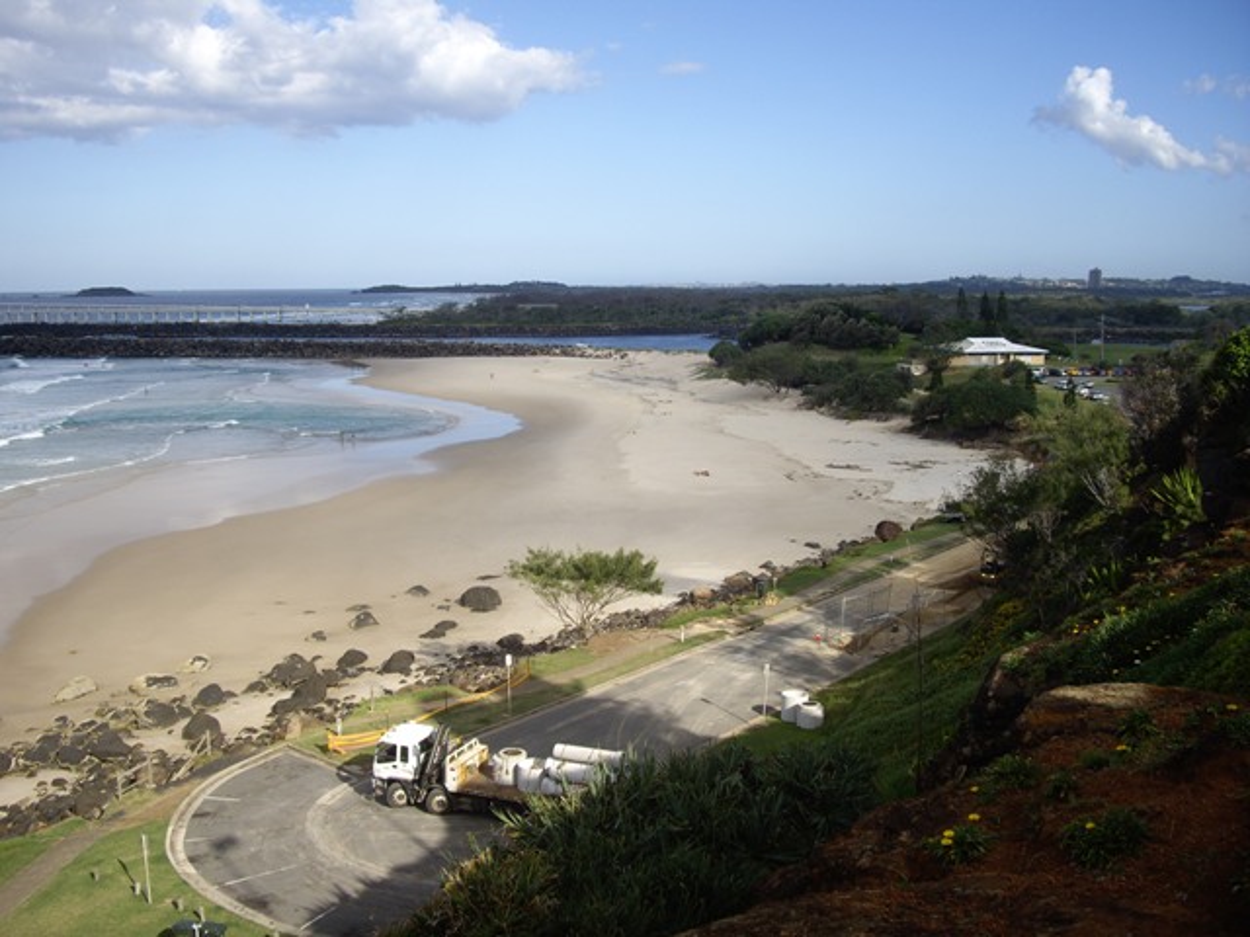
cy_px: 468
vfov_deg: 37.7
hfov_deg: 49.0
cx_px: 625
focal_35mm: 38
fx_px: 1372
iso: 64
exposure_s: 1/125
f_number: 8
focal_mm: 7.9
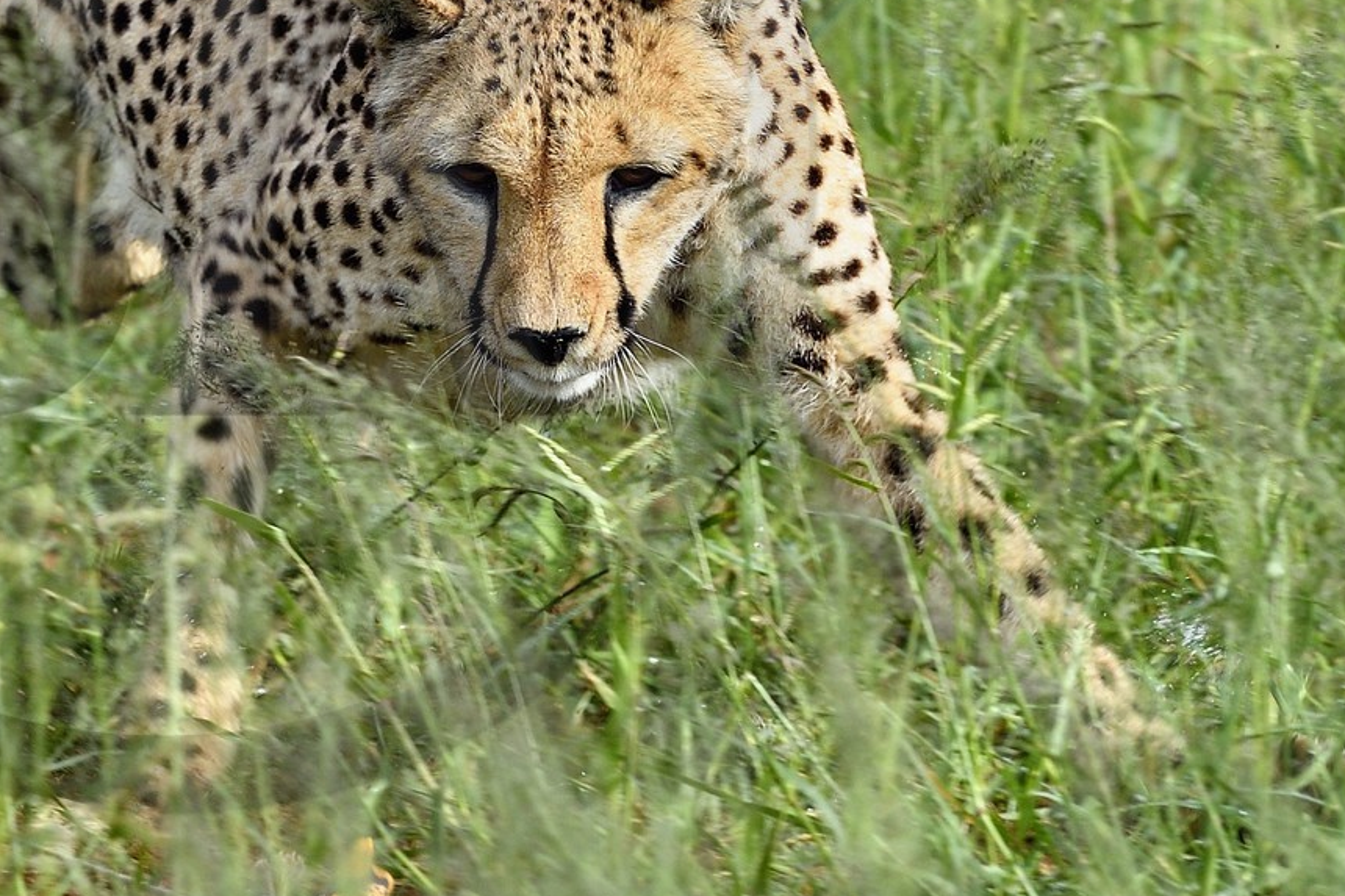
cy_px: 161
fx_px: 13895
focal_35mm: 372
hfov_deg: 5.5
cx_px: 163
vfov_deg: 3.7
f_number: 6.3
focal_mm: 200
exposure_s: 1/1000
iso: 400
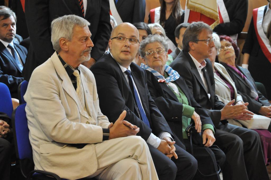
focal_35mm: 128
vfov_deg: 10.7
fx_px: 959
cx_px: 136
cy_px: 90
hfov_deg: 16.1
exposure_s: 1/200
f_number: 5.6
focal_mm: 85
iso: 2000
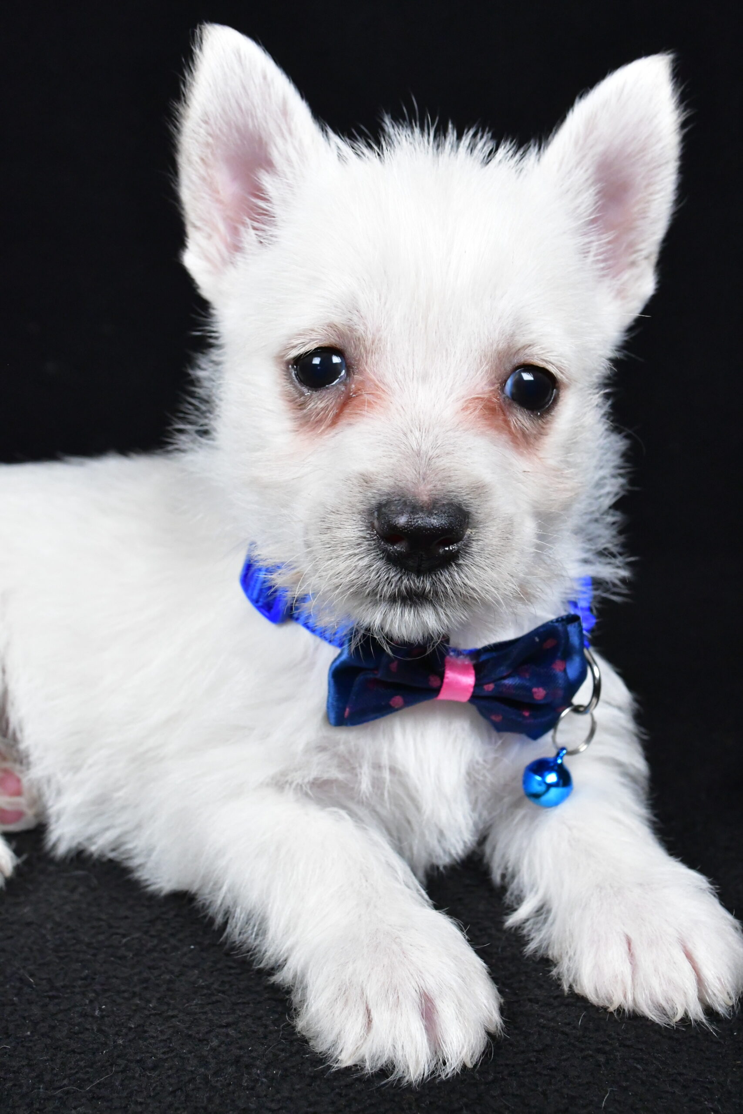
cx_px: 372
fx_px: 1300
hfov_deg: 31.9
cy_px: 557
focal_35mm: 42
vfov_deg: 46.4
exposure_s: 1/800
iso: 6400
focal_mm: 28
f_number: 9
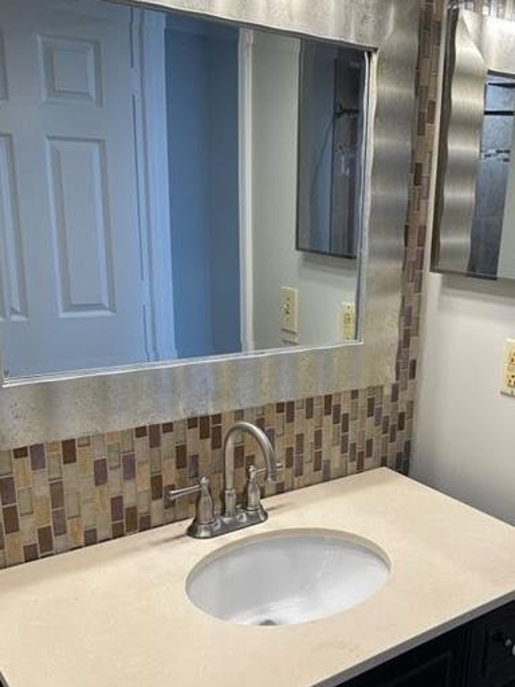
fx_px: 714
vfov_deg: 51.0
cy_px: 409
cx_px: 343
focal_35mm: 36
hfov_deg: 39.2
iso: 125
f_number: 1.78
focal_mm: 6.86
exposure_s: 1/120
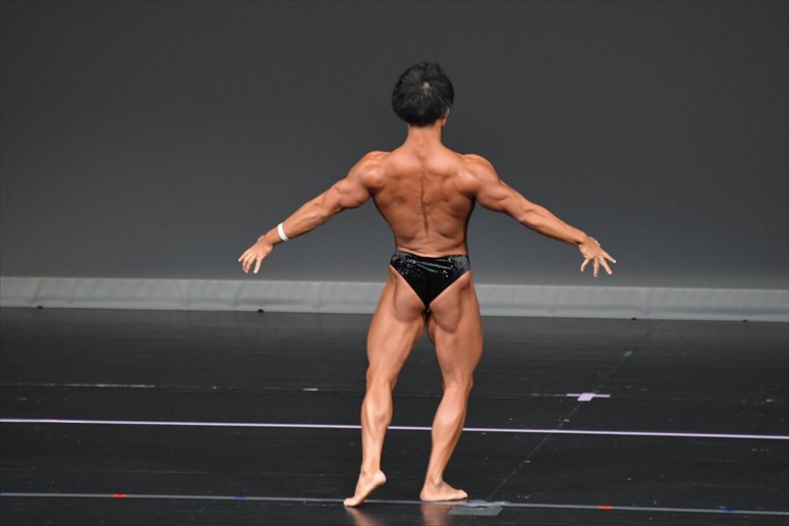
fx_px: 8215
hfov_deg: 5.5
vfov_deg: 3.7
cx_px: 394
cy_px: 263
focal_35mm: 375
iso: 4000
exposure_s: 1/400
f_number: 5.6
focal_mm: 250
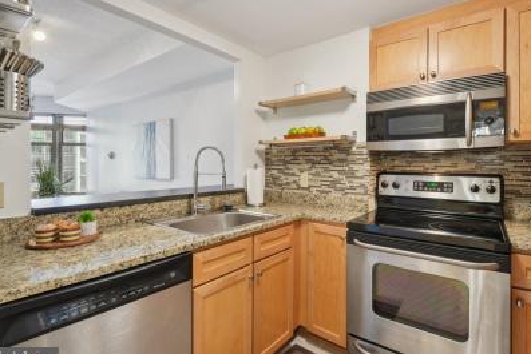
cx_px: 294
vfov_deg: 70.4
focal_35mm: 17
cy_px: 168
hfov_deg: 92.9
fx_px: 251
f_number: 7.1
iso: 100
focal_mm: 10
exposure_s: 1/2
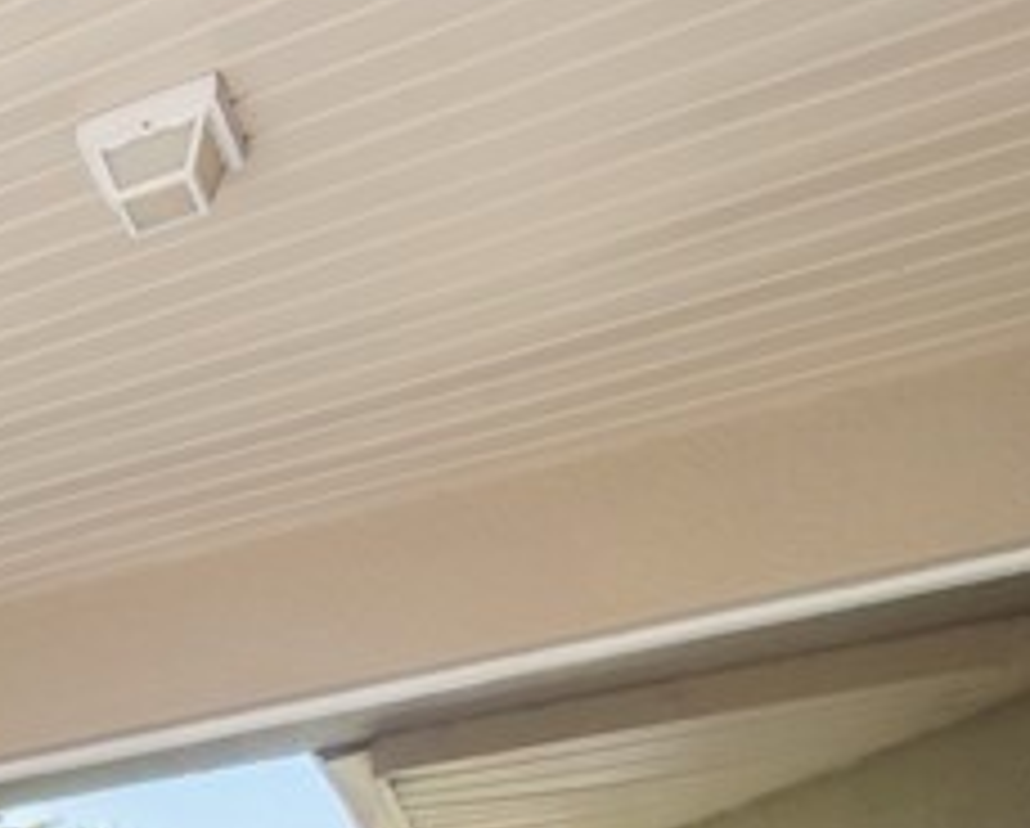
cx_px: -607
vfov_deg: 18.9
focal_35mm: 61
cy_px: 1512
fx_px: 1863
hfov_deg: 23.3
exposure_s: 1/25
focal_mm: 7
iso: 200
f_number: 7.1
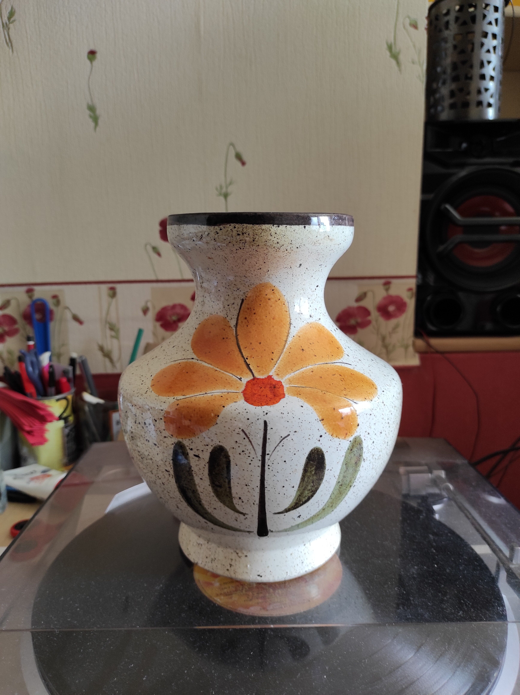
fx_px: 501
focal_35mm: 25
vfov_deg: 69.4
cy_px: 348
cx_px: 260
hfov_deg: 54.8
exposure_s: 1/33
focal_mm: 5.43
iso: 235
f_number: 1.89
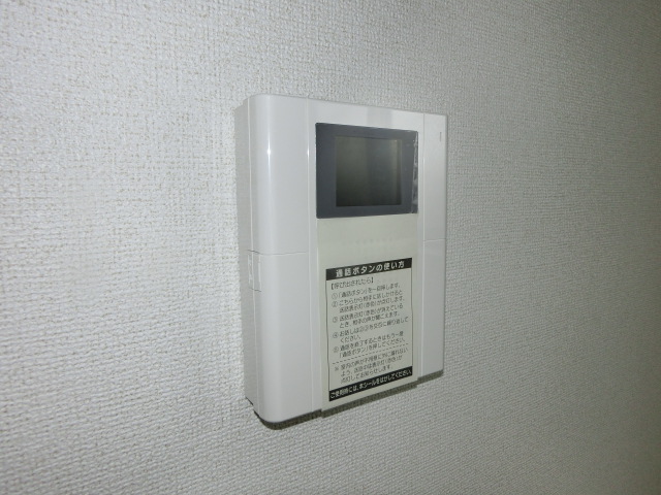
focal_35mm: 25
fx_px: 477
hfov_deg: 69.4
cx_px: 330
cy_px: 248
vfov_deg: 54.9
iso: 125
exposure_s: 1/40
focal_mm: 4.5
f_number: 3.5
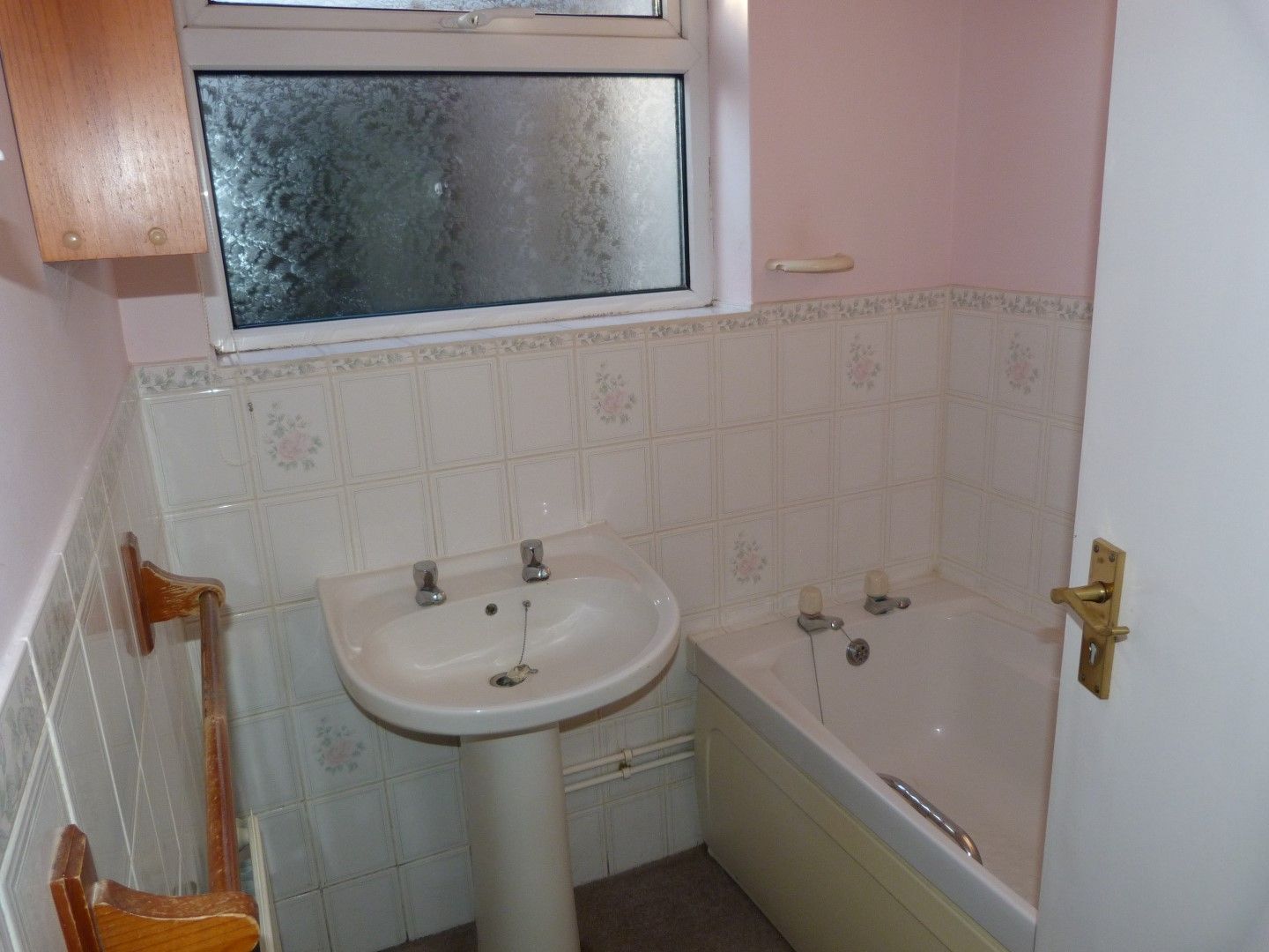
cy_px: 476
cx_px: 634
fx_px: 916
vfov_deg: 54.9
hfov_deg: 69.4
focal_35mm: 25
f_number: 2.8
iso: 125
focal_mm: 4.5
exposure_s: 1/60
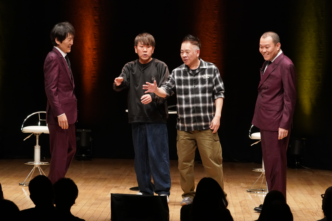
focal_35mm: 141
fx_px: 1300
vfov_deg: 9.7
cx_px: 166
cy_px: 110
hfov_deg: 14.6
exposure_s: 1/200
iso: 5000
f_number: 5.6
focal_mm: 141
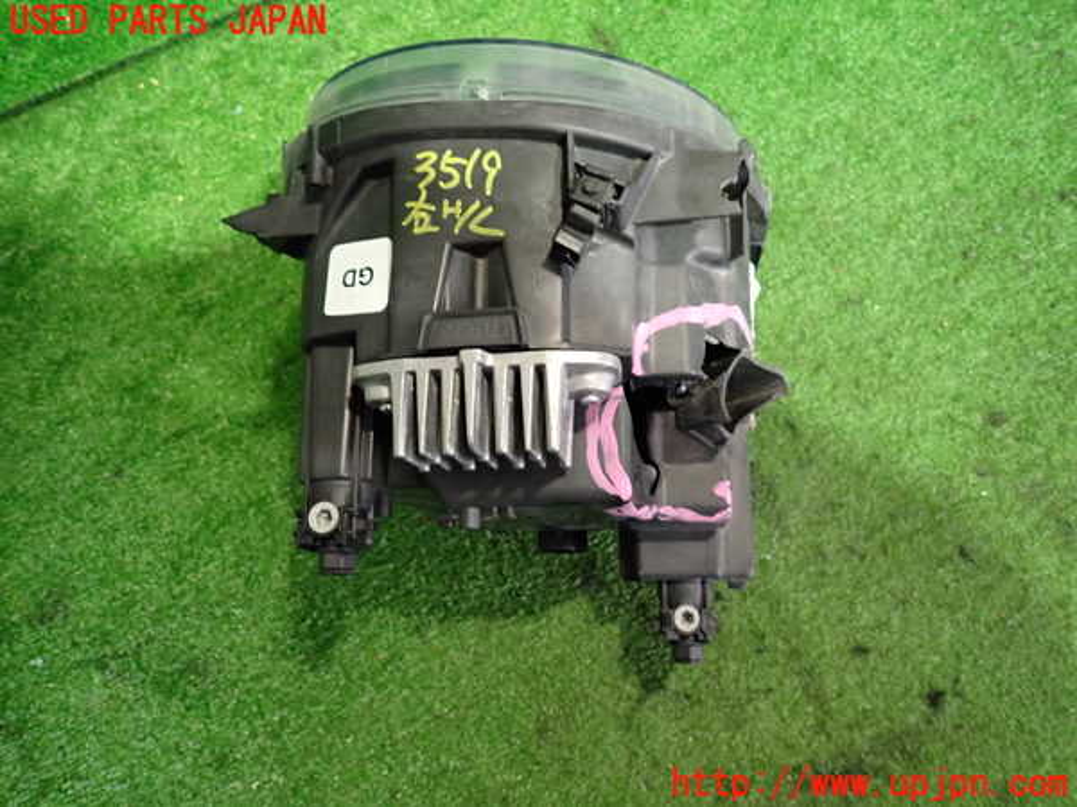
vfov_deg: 54.9
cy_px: 404
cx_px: 538
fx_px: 778
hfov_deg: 69.4
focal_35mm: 25
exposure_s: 1/30
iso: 640
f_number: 2
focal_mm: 4.5
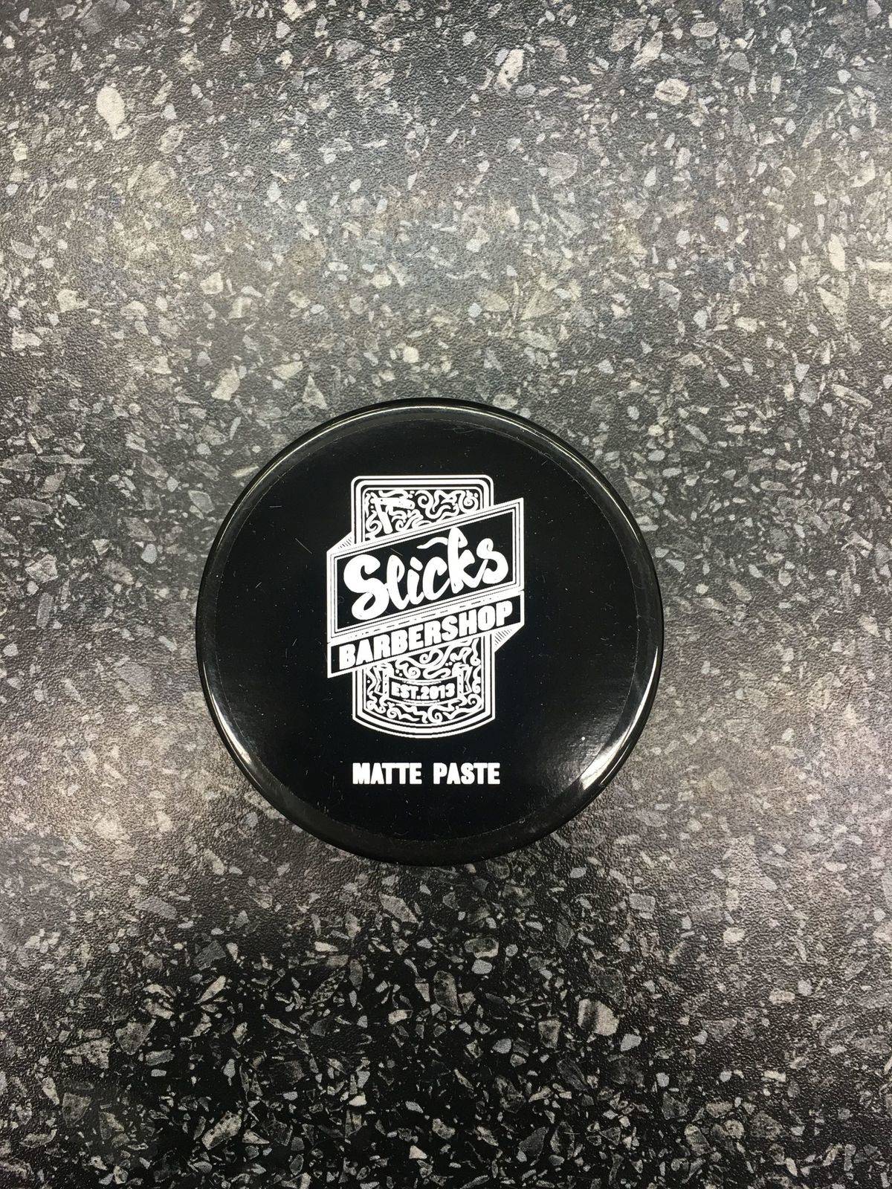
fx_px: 996
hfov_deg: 48.2
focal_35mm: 29
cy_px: 594
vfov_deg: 61.7
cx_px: 446
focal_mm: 4.15
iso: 40
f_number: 2.2
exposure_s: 1/33
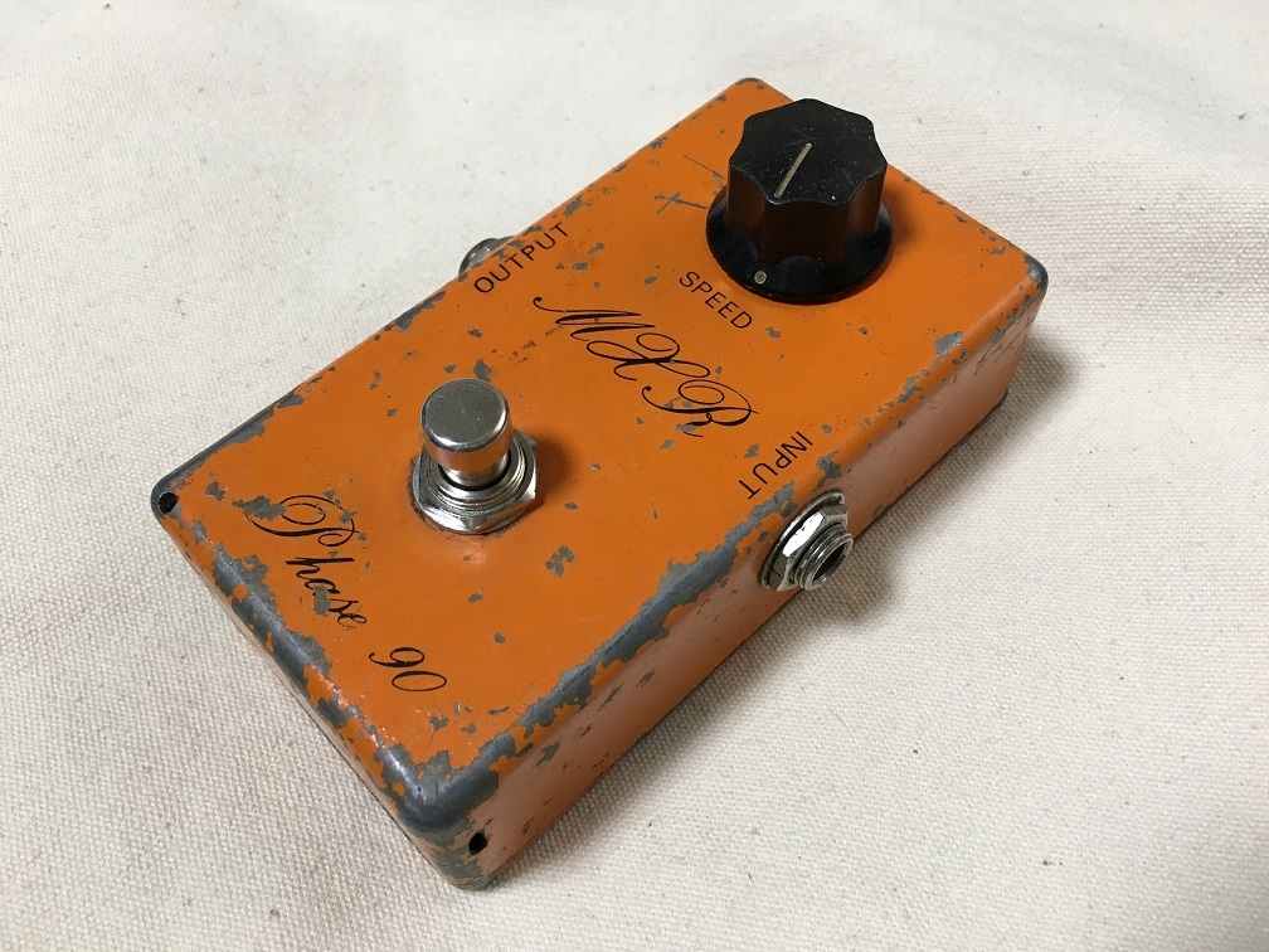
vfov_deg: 48.2
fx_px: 1063
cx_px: 634
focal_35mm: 29
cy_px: 476
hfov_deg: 61.7
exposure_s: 1/33
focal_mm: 4.15
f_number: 2.2
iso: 125
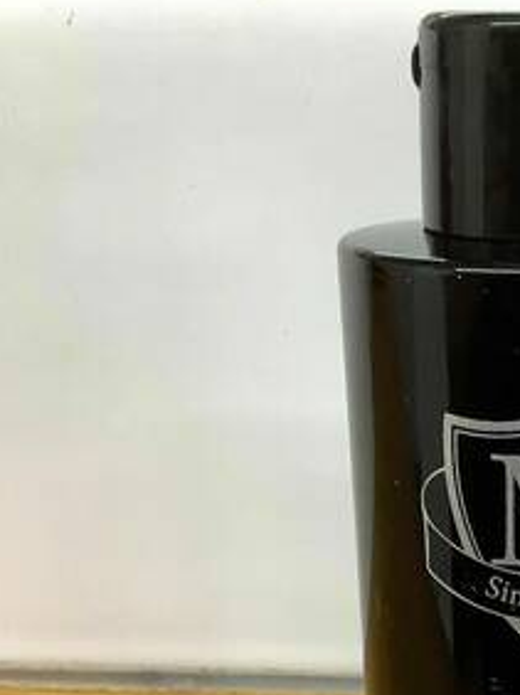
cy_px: 707
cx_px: 535
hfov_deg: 21.4
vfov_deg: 27.6
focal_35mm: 66
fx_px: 1324
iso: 160
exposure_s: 1/60
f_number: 2.4
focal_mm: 3.3
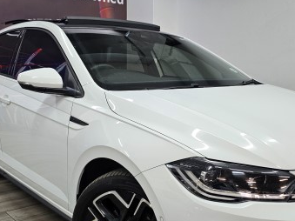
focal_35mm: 44
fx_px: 375
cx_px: 166
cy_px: 132
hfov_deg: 42.9
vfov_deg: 32.8
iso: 200
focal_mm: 6.3
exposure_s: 1/100
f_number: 1.7
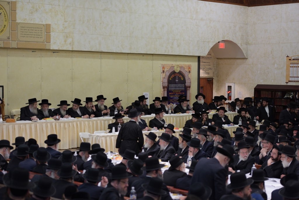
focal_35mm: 82
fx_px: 681
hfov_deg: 24.8
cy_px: 100
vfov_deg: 16.7
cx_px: 150
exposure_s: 1/125
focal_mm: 82
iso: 640
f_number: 2.8
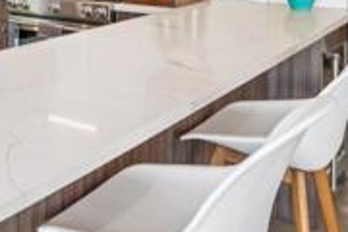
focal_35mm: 57
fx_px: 551
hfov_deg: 30.8
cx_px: -44
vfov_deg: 21.4
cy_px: -74
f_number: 8
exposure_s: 1/30
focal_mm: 16
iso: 400
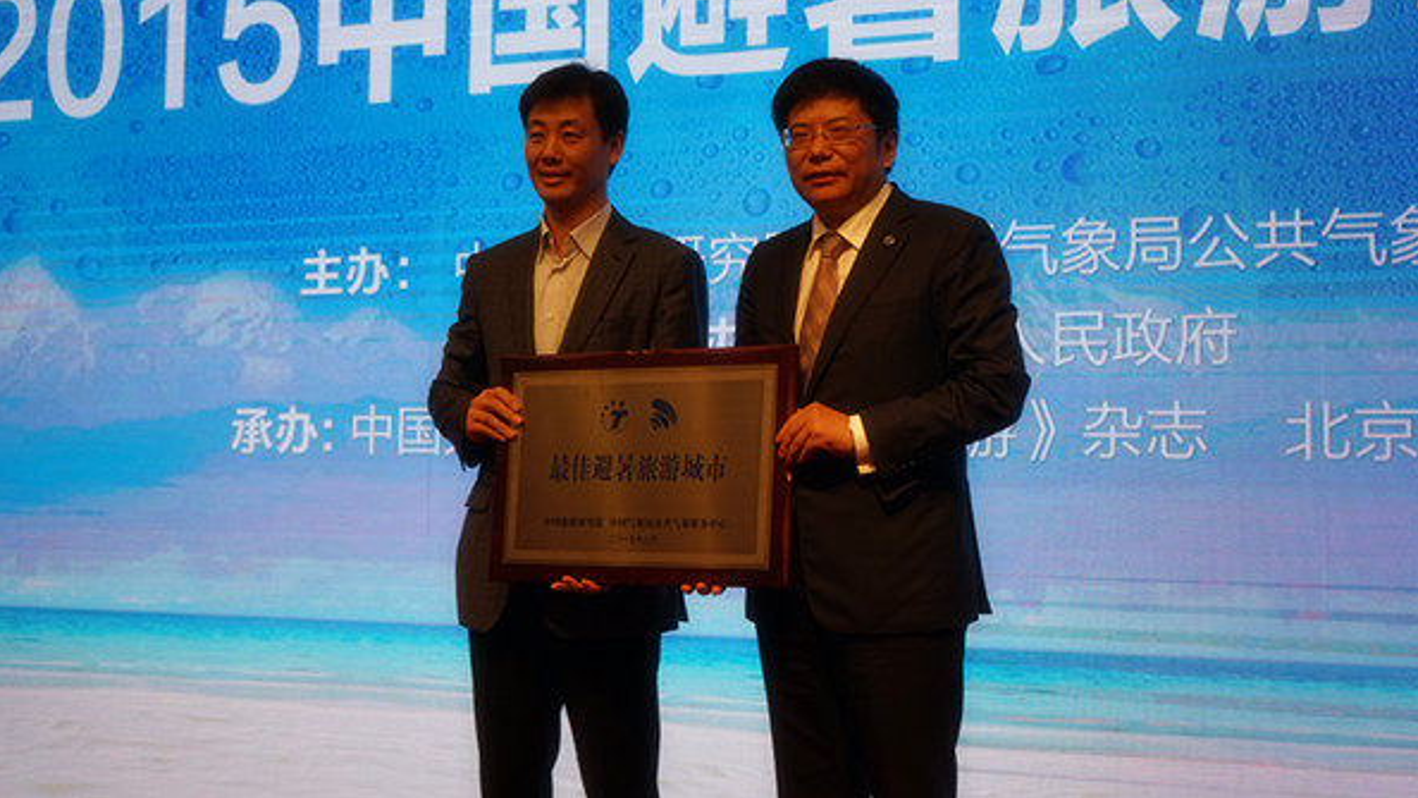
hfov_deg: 37.2
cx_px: 711
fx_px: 2105
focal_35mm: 56
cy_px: 324
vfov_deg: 21.4
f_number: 5
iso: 500
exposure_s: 1/160
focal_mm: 53
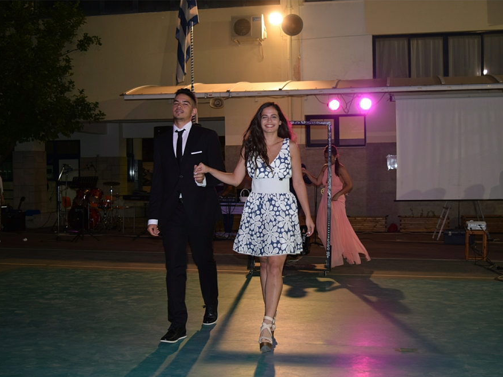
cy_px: 190
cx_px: 274
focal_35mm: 48
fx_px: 691
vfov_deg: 30.5
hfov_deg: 40.0
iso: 640
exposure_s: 1/60
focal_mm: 29
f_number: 4.2
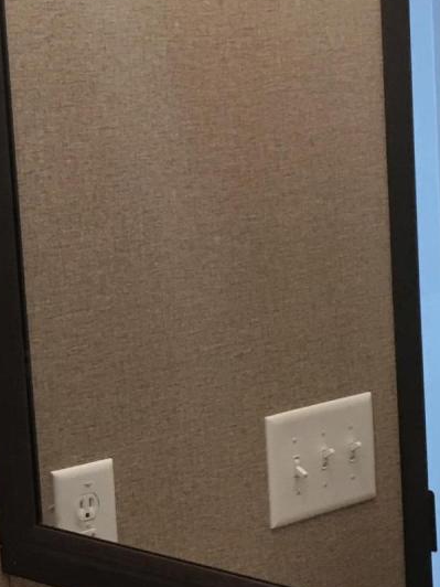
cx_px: -82
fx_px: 1847
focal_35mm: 109
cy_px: 363
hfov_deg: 13.2
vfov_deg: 18.0
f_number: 2.2
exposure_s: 1/15
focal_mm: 4.15
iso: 32
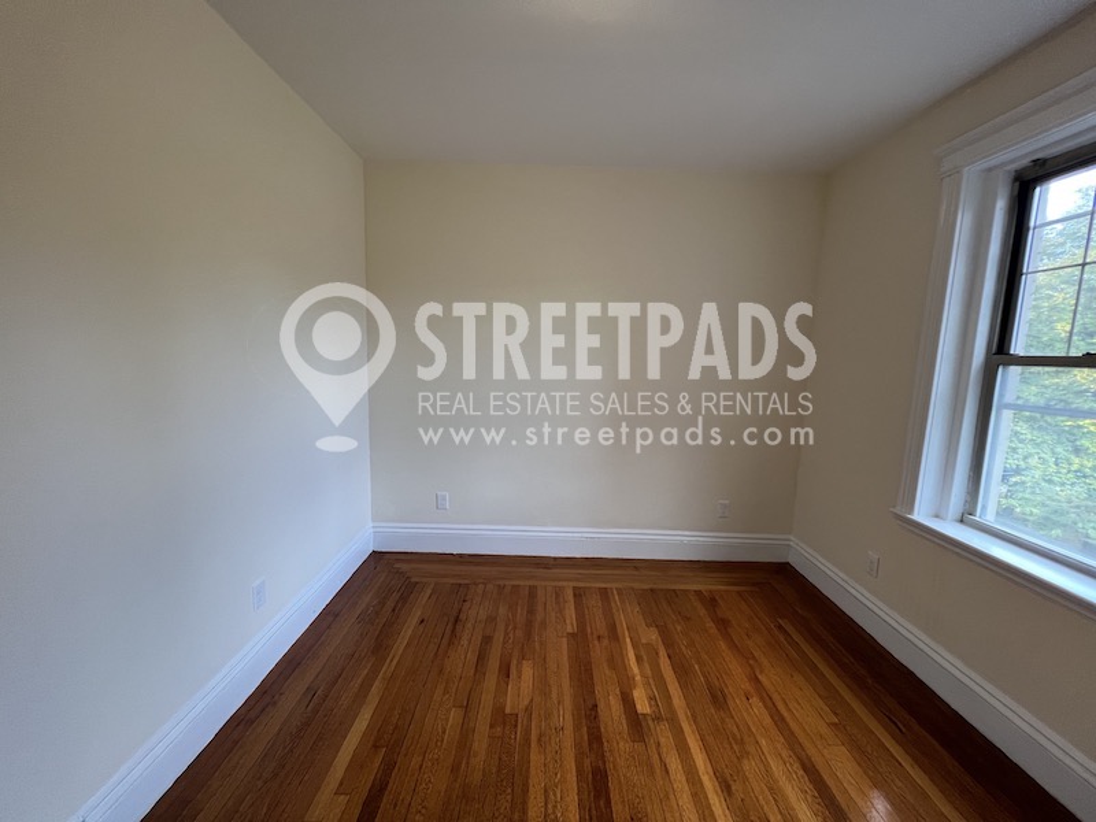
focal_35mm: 13
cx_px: 548
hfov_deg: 106.2
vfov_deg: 89.9
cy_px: 411
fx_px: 412
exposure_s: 1/120
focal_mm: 1.57
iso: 100
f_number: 1.8
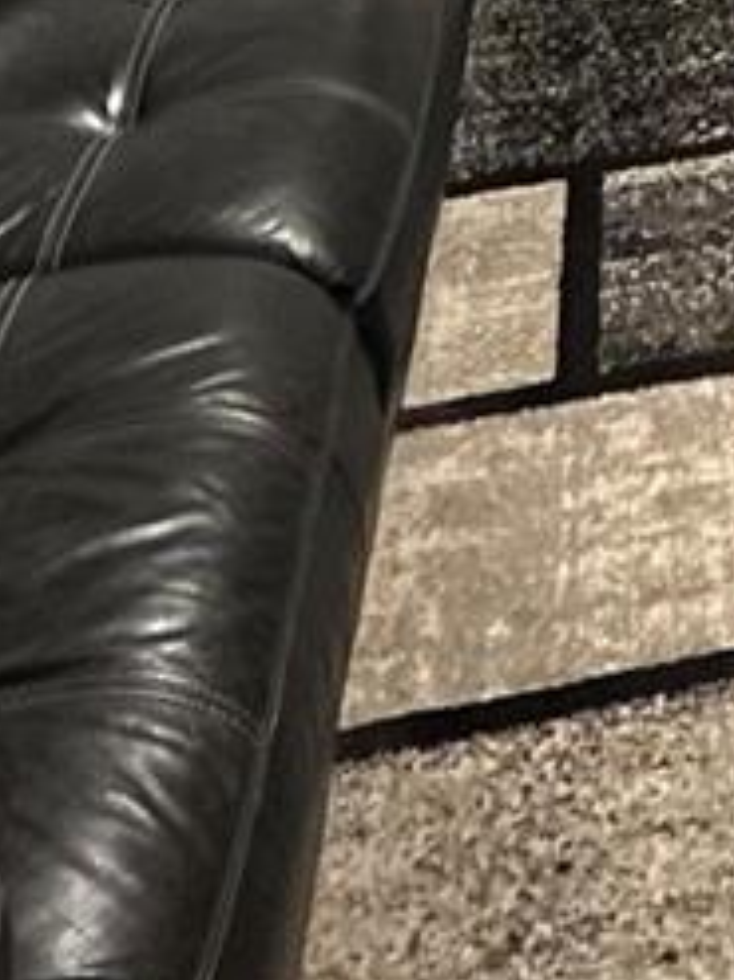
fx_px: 2462
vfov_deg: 16.3
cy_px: -1067
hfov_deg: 14.9
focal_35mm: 87
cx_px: 1301
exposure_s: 1/60
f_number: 2.2
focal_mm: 2.22
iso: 500
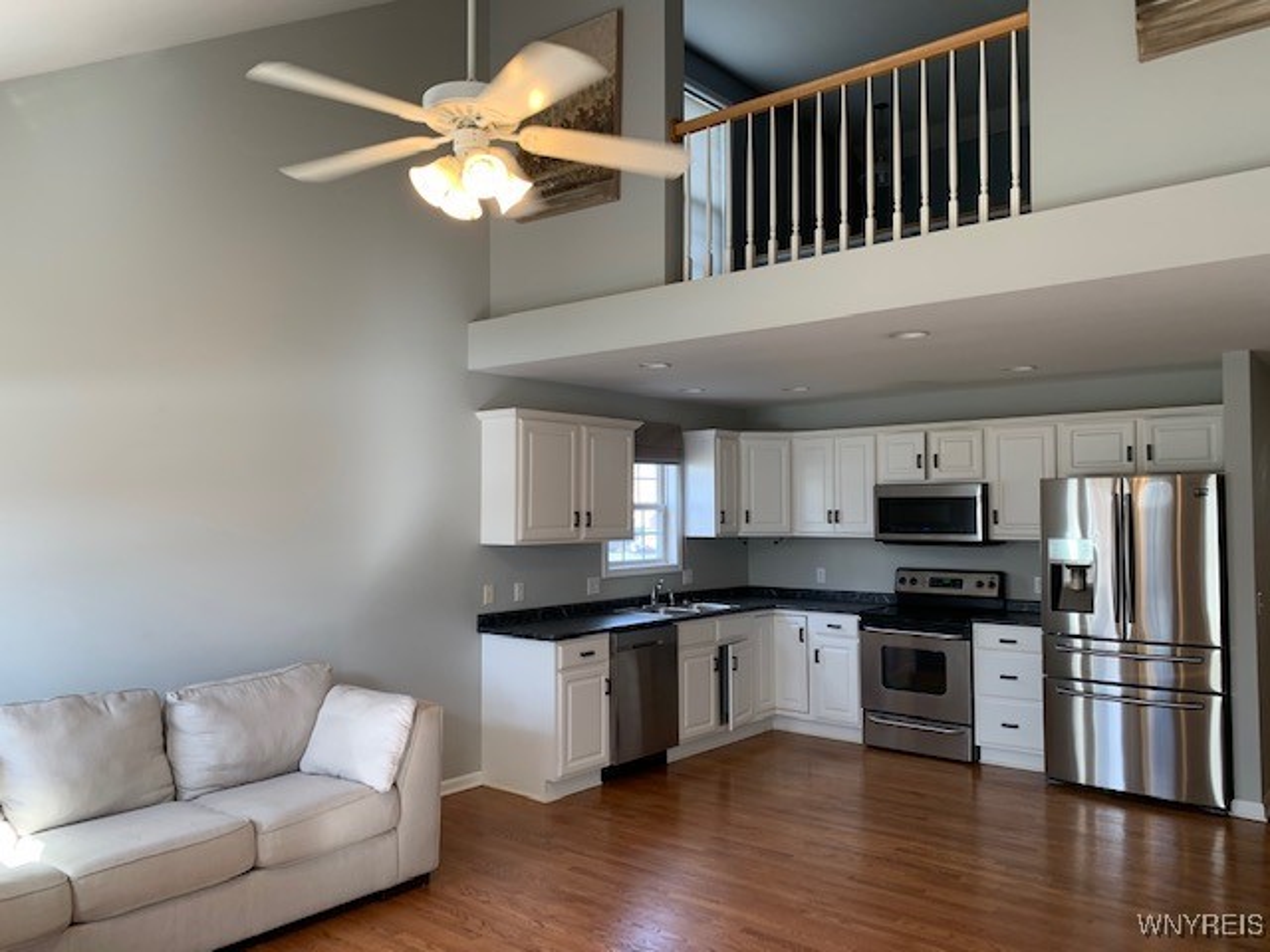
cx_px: 635
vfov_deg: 53.1
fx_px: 954
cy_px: 476
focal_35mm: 26
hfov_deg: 67.3
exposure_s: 1/120
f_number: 1.8
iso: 80
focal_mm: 4.25
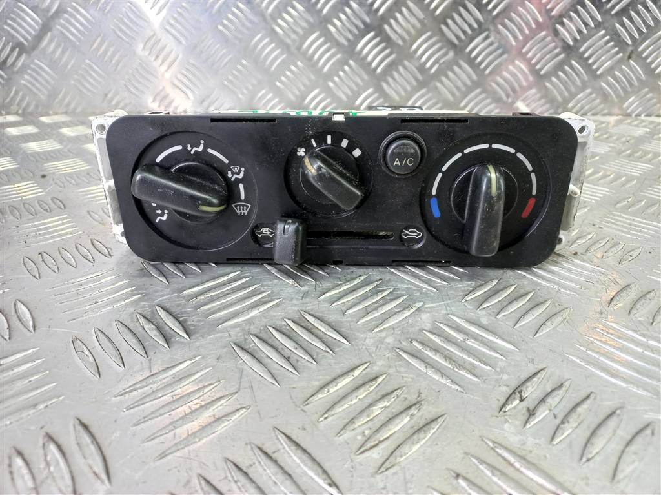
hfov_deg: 69.4
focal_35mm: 25
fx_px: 477
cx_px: 330
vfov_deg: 54.9
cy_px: 248
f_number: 1.8
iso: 160
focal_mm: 4.6
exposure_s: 1/50
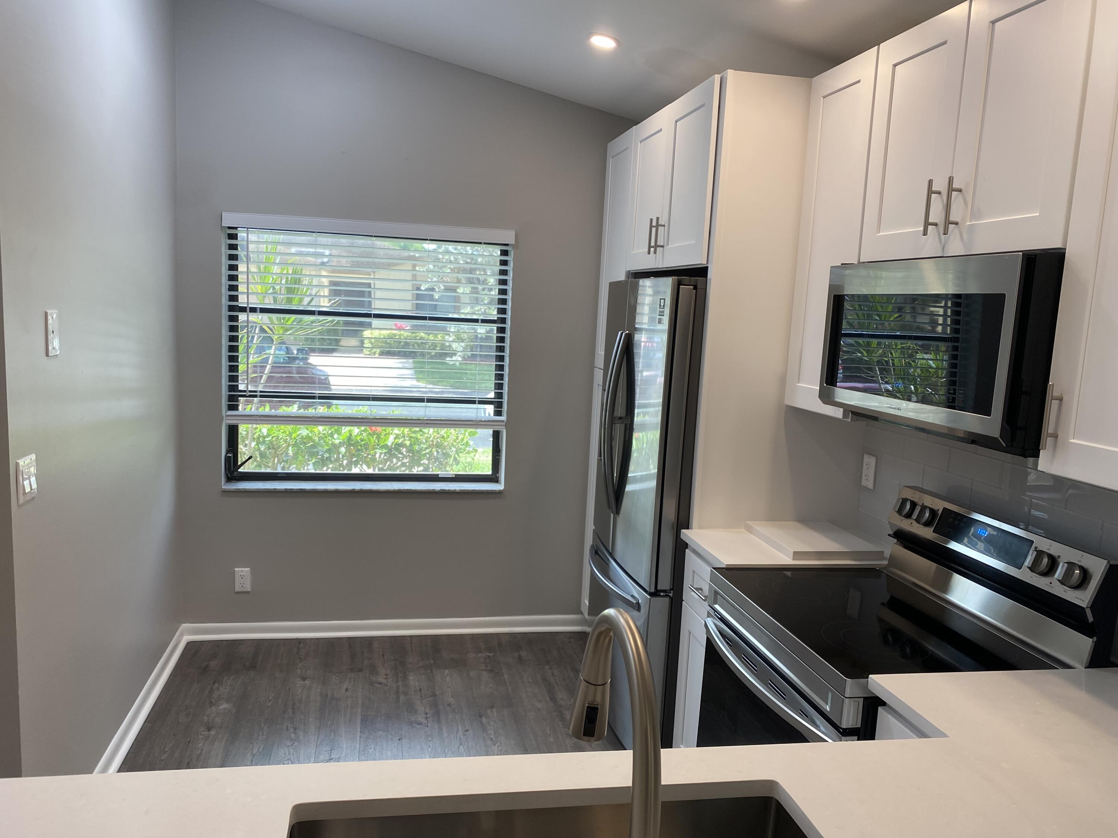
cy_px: 419
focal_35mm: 26
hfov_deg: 67.3
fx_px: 840
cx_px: 559
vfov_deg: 53.1
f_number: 1.8
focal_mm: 4.25
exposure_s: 1/120
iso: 80
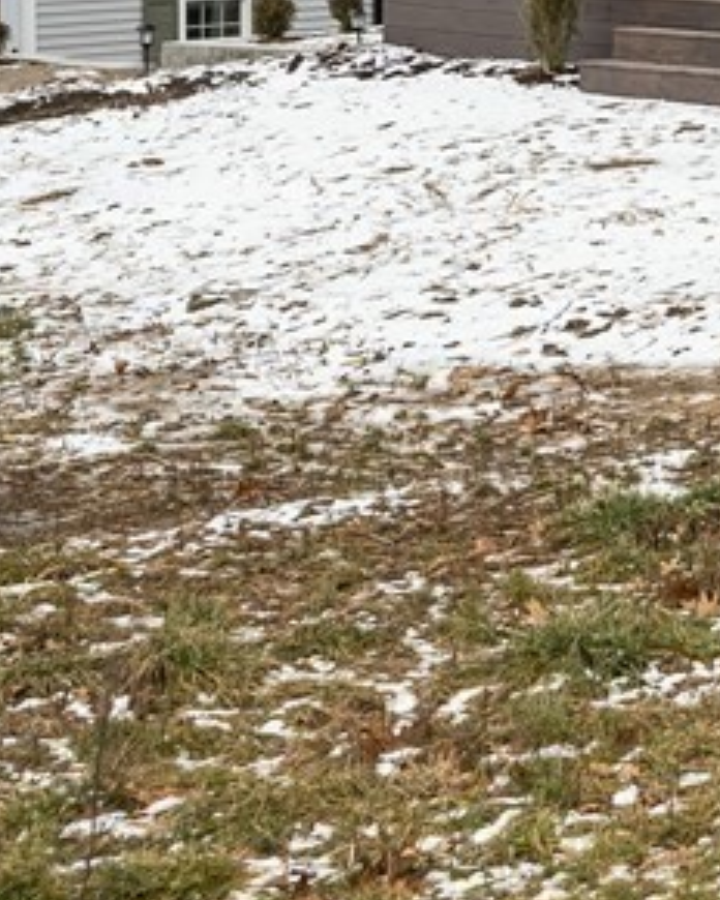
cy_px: -138
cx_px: 1009
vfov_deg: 16.0
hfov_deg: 12.7
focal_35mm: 116
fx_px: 3090
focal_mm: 35
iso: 800
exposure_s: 1/160
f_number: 5.6
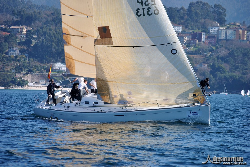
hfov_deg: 11.2
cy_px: 84
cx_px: 125
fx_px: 1271
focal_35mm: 183
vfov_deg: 7.5
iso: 125
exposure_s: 1/500
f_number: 5.6
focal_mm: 122
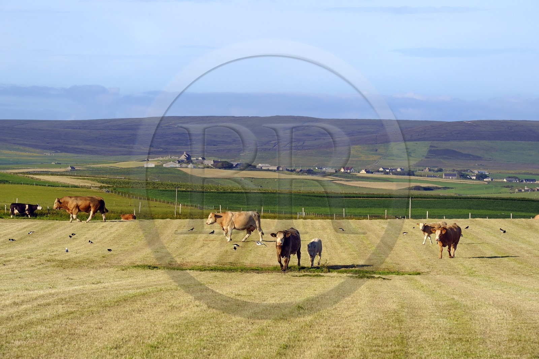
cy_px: 180
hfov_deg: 10.3
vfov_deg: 6.9
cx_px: 270
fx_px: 2994
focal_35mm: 200
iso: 400
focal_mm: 200
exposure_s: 1/320
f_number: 13
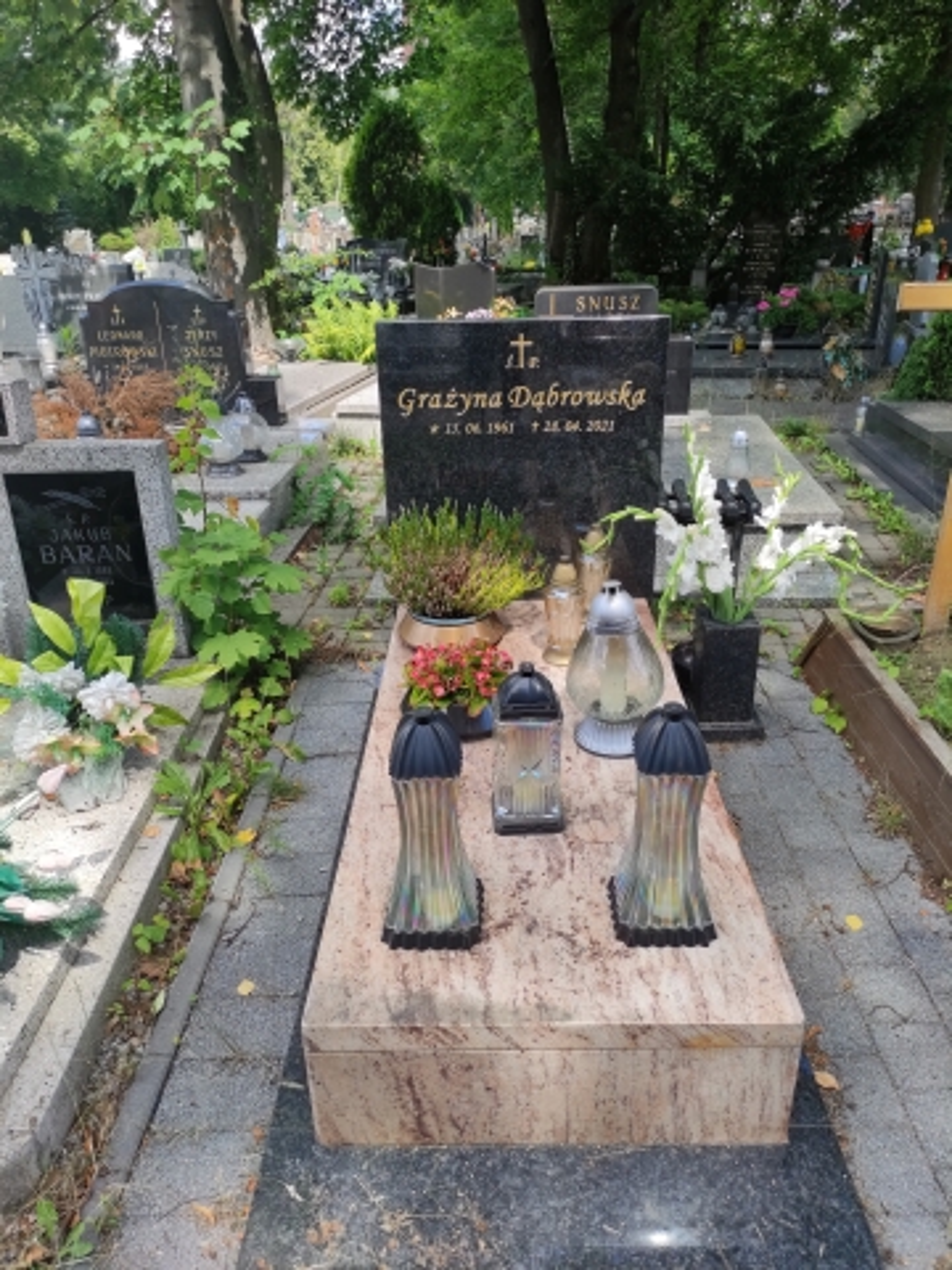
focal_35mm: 25
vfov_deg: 69.4
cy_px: 635
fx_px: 917
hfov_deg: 54.9
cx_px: 476
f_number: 1.89
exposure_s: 1/354
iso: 50
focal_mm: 5.43
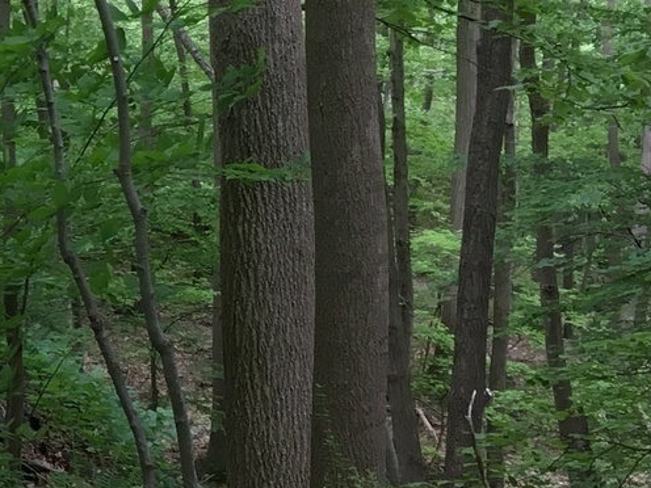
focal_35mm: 117
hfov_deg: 14.7
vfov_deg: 12.6
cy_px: 113
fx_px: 2200
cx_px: -522
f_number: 2.2
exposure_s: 1/40
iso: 25
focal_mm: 4.15
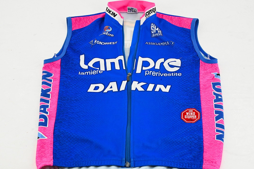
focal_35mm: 70
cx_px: 127
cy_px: 84
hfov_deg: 28.9
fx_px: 494
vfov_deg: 19.4
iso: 18000
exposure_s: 1/400
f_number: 16
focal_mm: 70
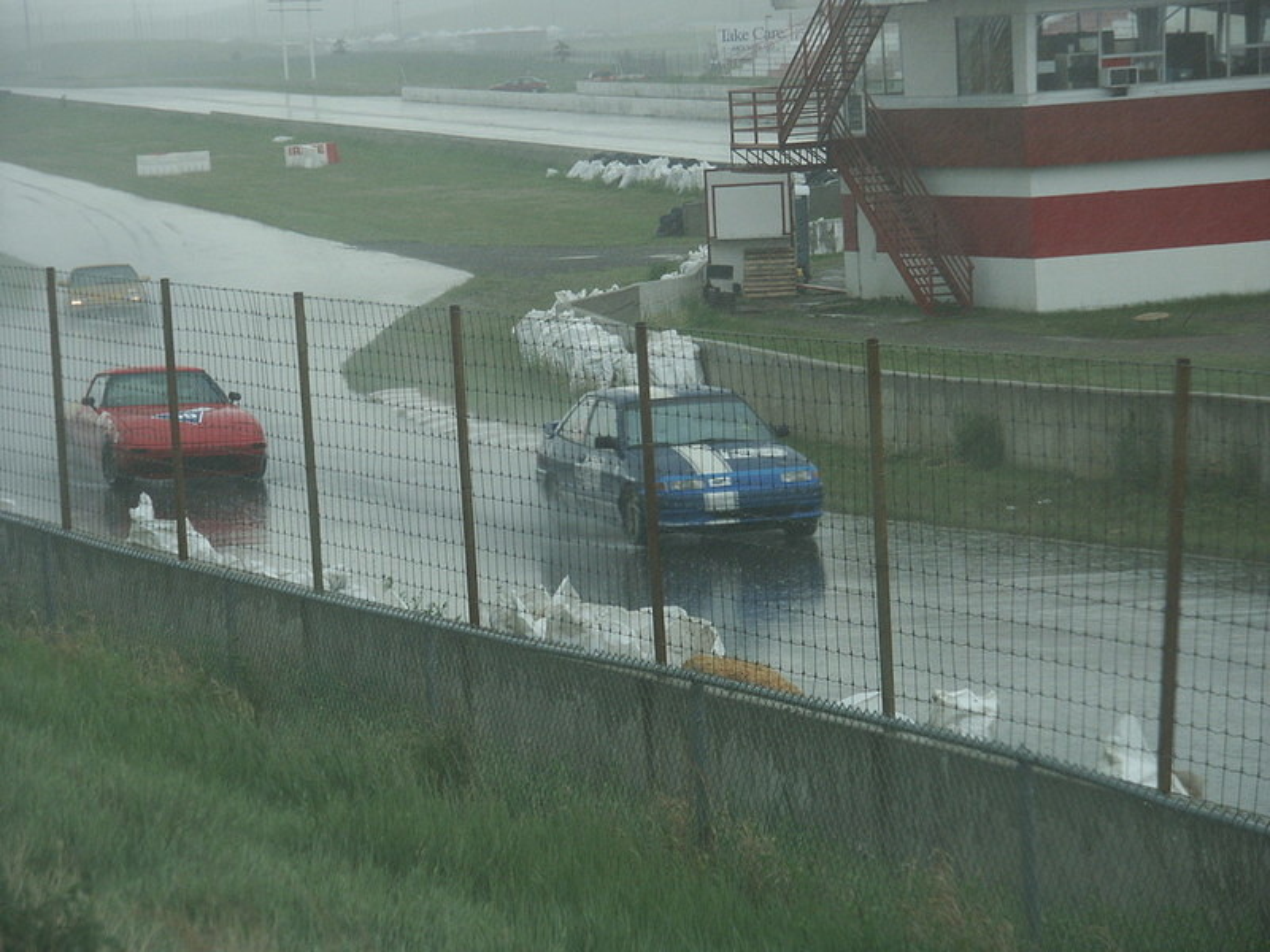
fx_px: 6494
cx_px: 635
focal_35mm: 177
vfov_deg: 8.4
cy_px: 476
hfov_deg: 11.2
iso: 100
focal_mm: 44.84
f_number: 3.5
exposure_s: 1/250
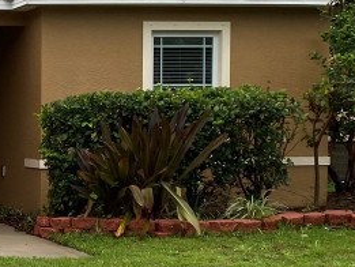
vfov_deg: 14.5
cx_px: -173
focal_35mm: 102
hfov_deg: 17.4
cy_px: 168
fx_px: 1047
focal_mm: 4.25
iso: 32
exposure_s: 1/404
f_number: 1.8
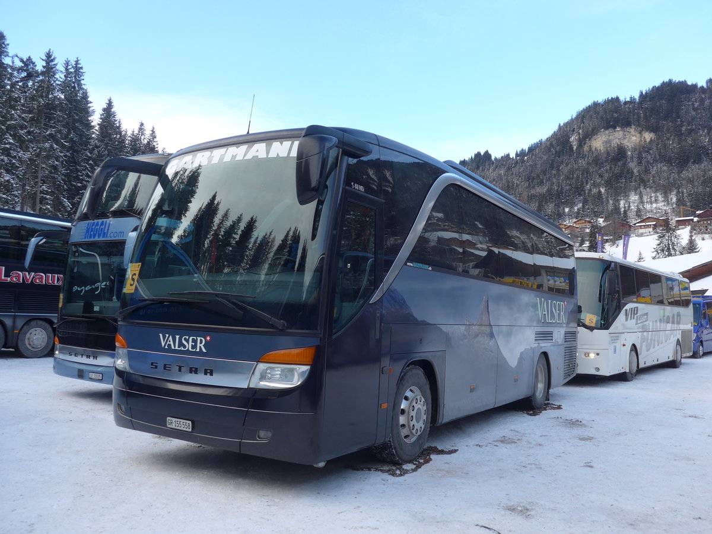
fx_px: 596
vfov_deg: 48.2
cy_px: 267
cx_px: 356
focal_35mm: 29
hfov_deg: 61.7
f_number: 2.8
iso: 80
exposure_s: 1/200
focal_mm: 6
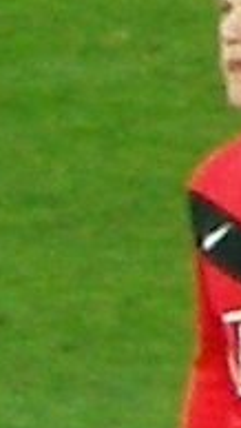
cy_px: 172
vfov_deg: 2.6
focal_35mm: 839
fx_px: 9503
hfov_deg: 1.5
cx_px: 360
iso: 100
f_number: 3.7
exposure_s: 1/60
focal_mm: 72
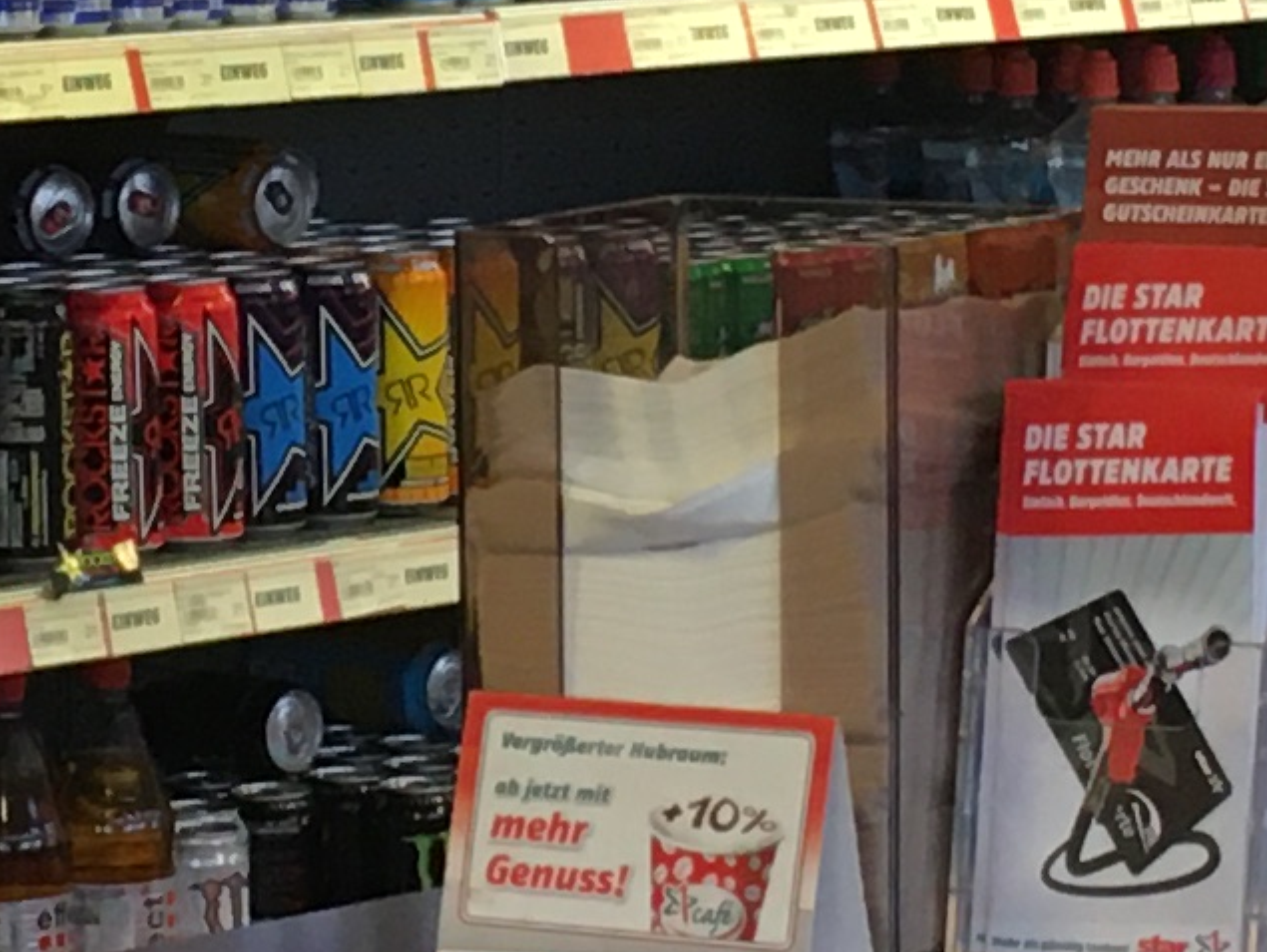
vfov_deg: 8.1
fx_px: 6739
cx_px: 347
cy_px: 339
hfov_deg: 10.7
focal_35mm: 184
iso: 40
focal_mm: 4.15
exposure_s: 1/33
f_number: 2.2
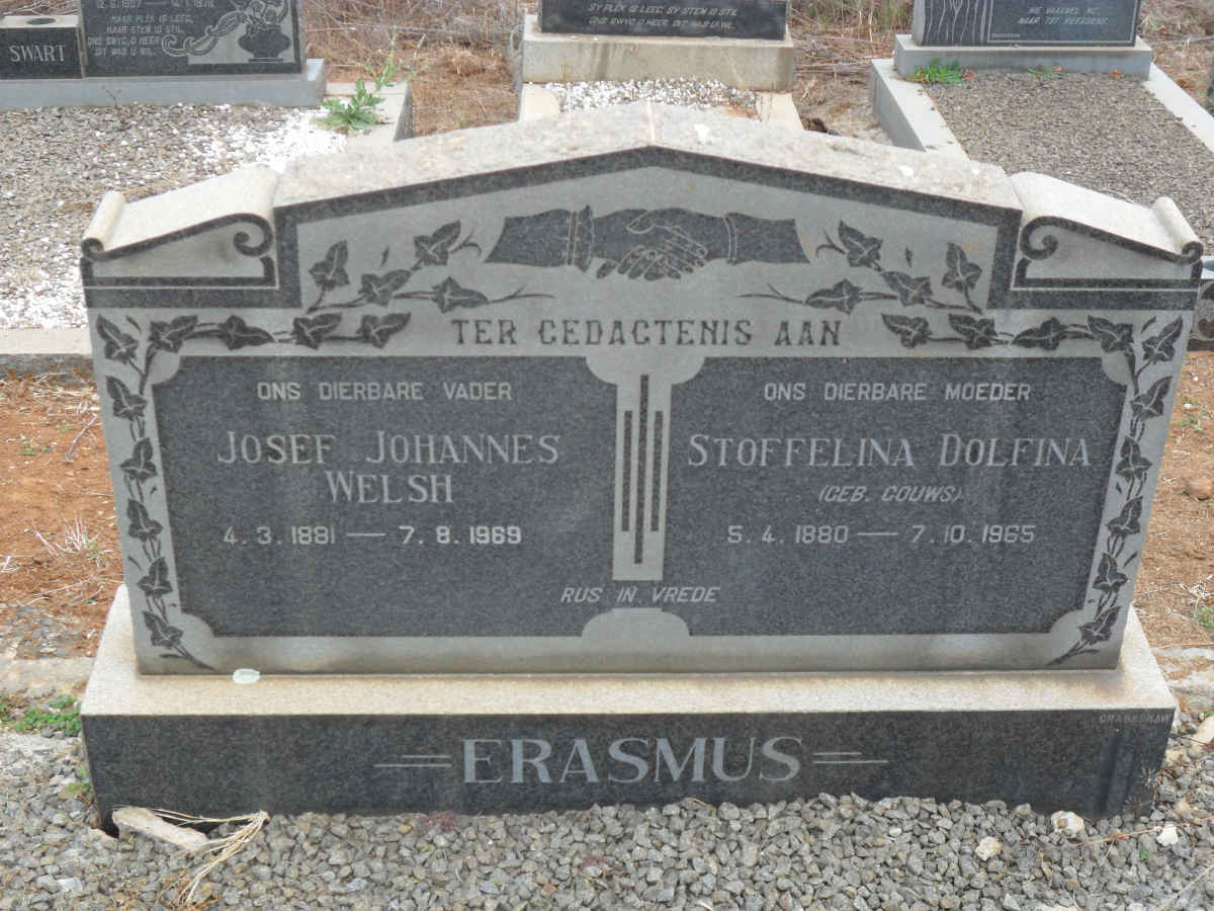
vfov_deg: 28.0
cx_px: 607
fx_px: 1824
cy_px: 456
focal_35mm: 52
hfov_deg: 36.8
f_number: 5
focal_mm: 9.3
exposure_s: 1/90
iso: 100
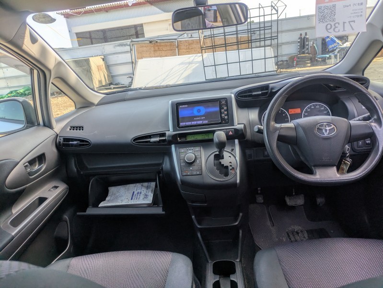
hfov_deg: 69.4
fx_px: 277
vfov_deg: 54.9
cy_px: 144
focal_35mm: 25
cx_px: 192
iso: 42
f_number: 1.89
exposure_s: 1/287
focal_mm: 5.43
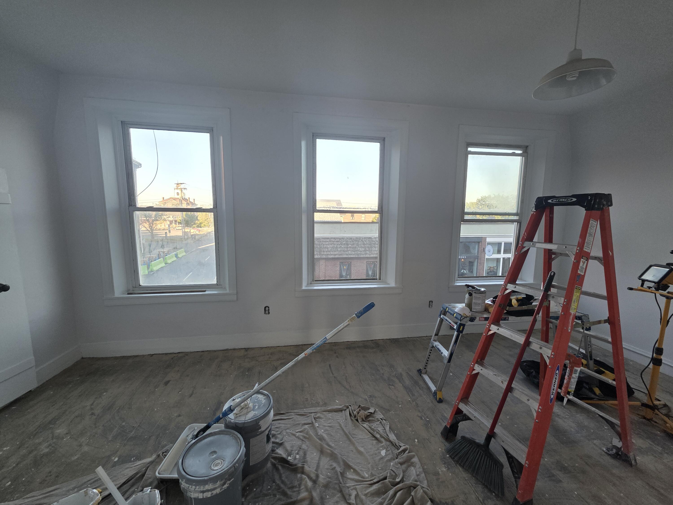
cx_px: 336
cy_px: 252
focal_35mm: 13
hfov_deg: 106.2
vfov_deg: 89.9
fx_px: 253
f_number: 1.9
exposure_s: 1/120
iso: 64
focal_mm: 2.2
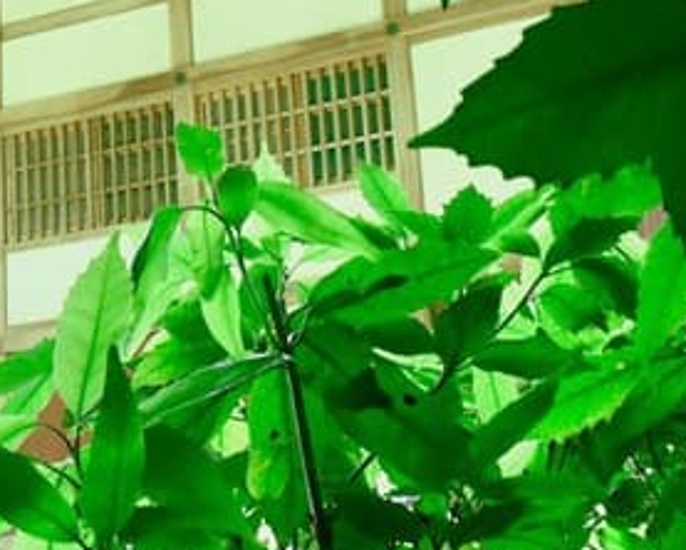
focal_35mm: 117
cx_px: -12
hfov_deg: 16.1
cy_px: -284
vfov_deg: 12.5
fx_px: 2377
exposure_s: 1/125
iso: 1000
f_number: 7.1
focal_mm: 24
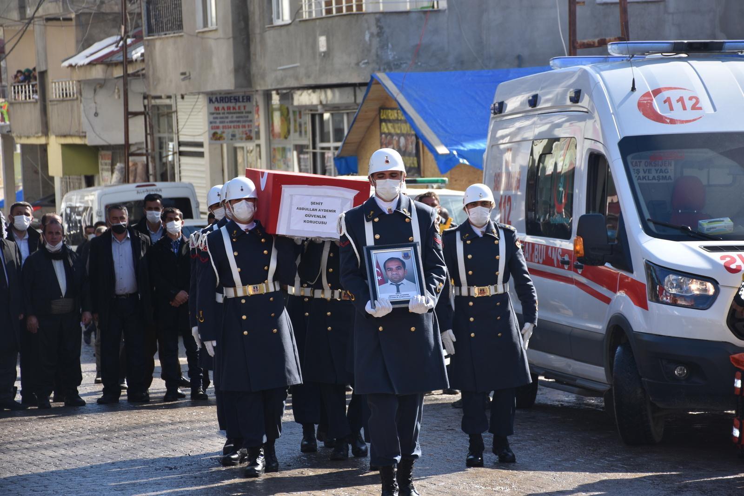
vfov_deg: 10.2
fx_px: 2790
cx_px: 372
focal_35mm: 135
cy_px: 248
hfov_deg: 15.2
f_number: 5.3
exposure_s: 1/250
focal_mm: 90
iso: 100
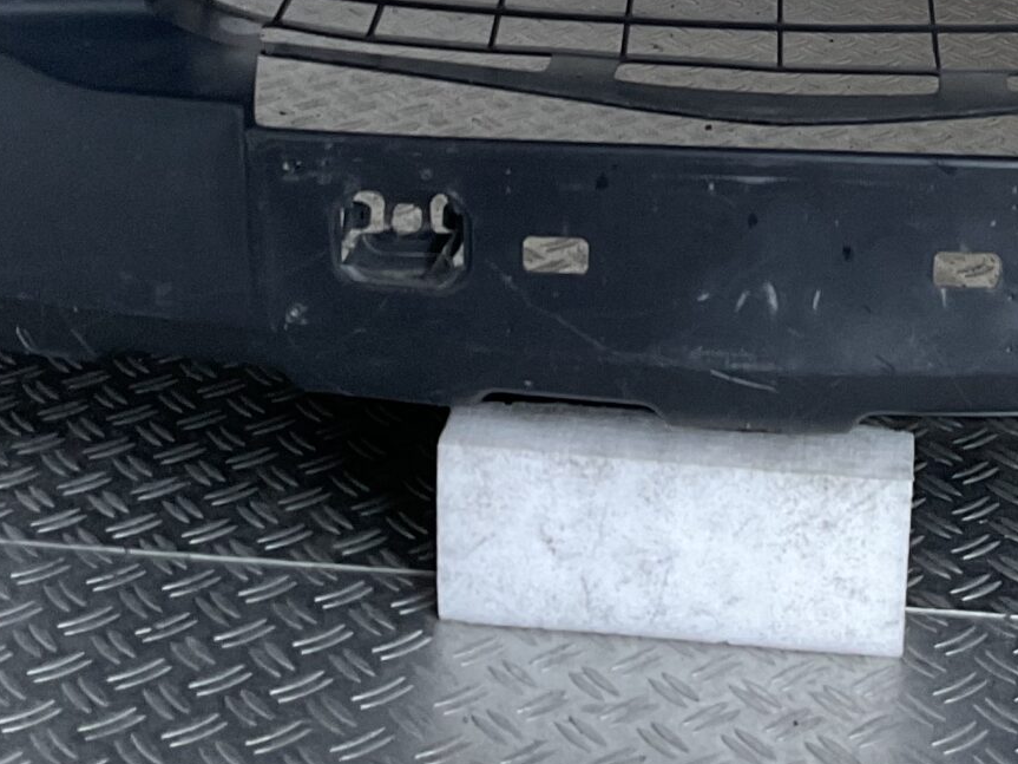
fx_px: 2529
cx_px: 795
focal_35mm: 86
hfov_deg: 22.5
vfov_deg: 16.2
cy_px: -259
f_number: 1.8
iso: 64
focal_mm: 3
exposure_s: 1/60
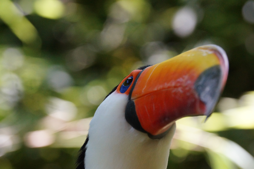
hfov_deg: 8.6
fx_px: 1693
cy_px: 84
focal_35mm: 240
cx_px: 127
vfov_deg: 5.7
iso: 2500
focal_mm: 160
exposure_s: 1/250
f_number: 7.1
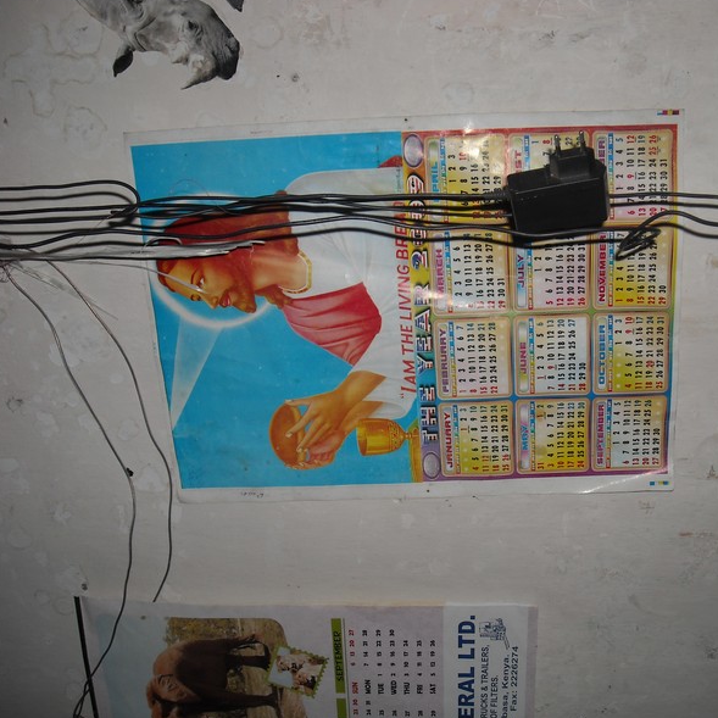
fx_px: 986
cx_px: 460
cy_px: 357
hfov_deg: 39.7
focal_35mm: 42
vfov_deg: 40.0
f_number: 2.8
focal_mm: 5.7
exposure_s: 1/60
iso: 64
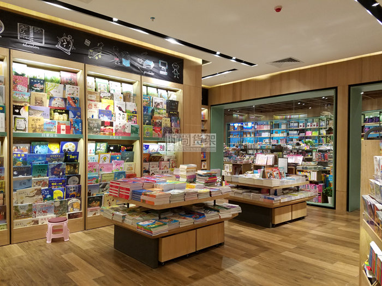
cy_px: 143
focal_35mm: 26
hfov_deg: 67.3
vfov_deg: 53.1
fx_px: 287
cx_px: 191
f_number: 1.7
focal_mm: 4.2
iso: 200
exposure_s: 1/50
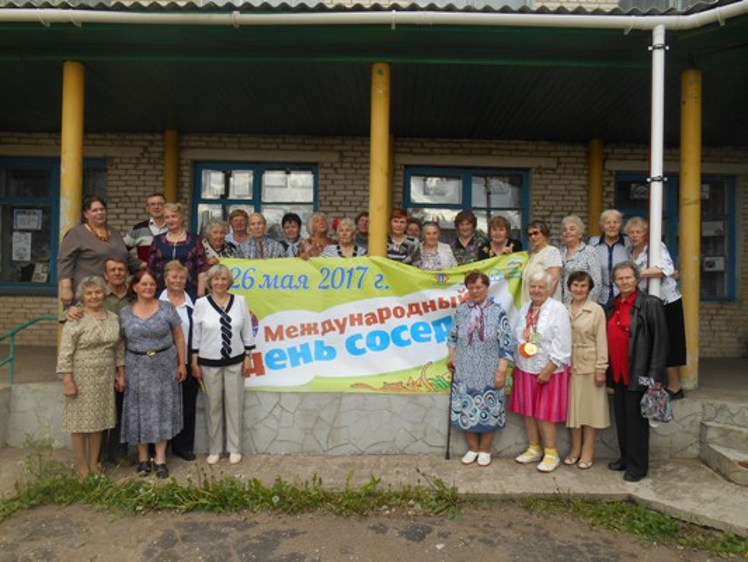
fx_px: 562
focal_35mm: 26
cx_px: 374
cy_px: 281
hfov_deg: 67.3
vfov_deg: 53.1
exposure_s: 1/160
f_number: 3.4
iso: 80
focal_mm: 4.7
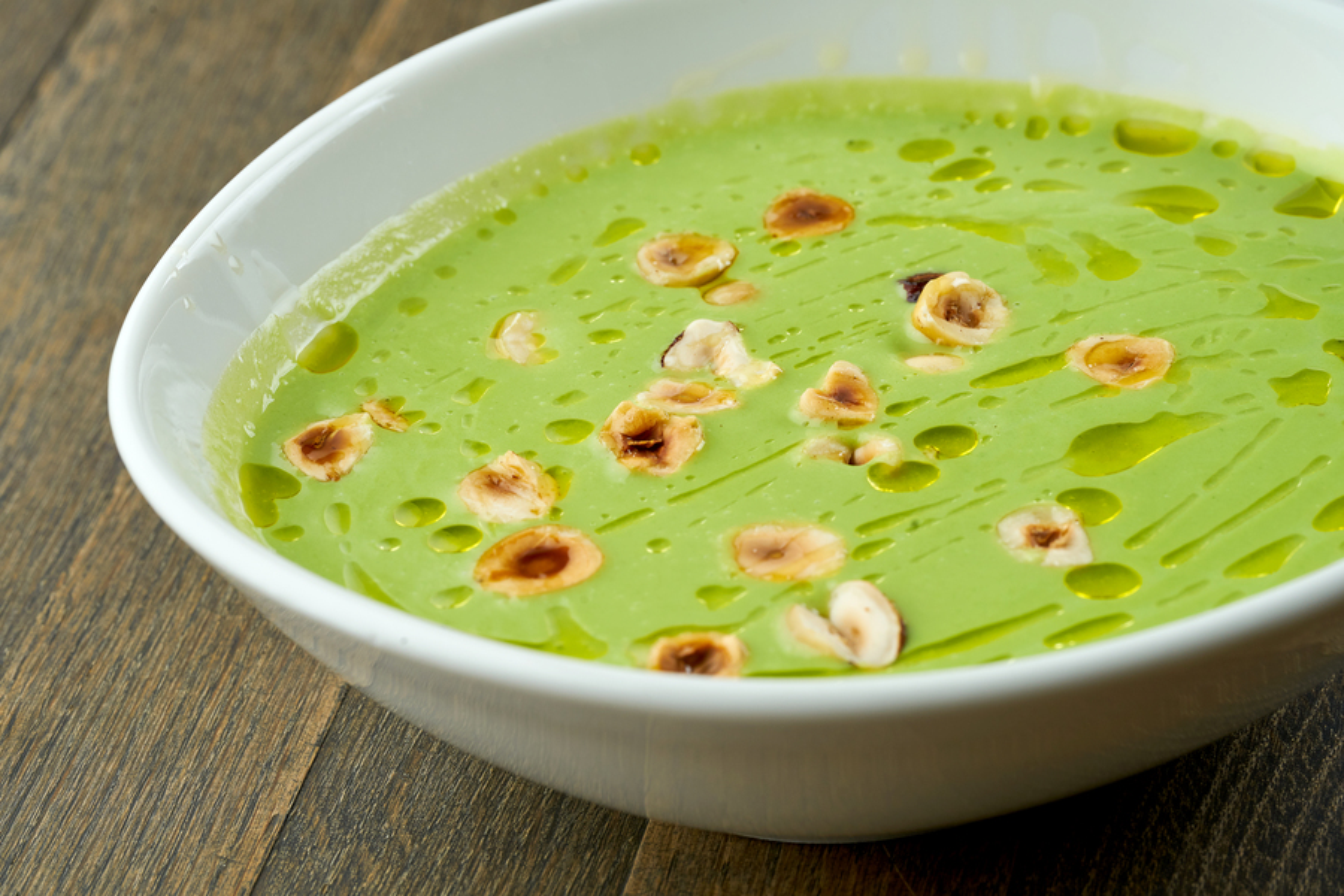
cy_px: 448
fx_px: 3920
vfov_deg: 13.0
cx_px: 672
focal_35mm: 105
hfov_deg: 19.5
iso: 125
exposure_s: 1/100
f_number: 11
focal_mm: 105
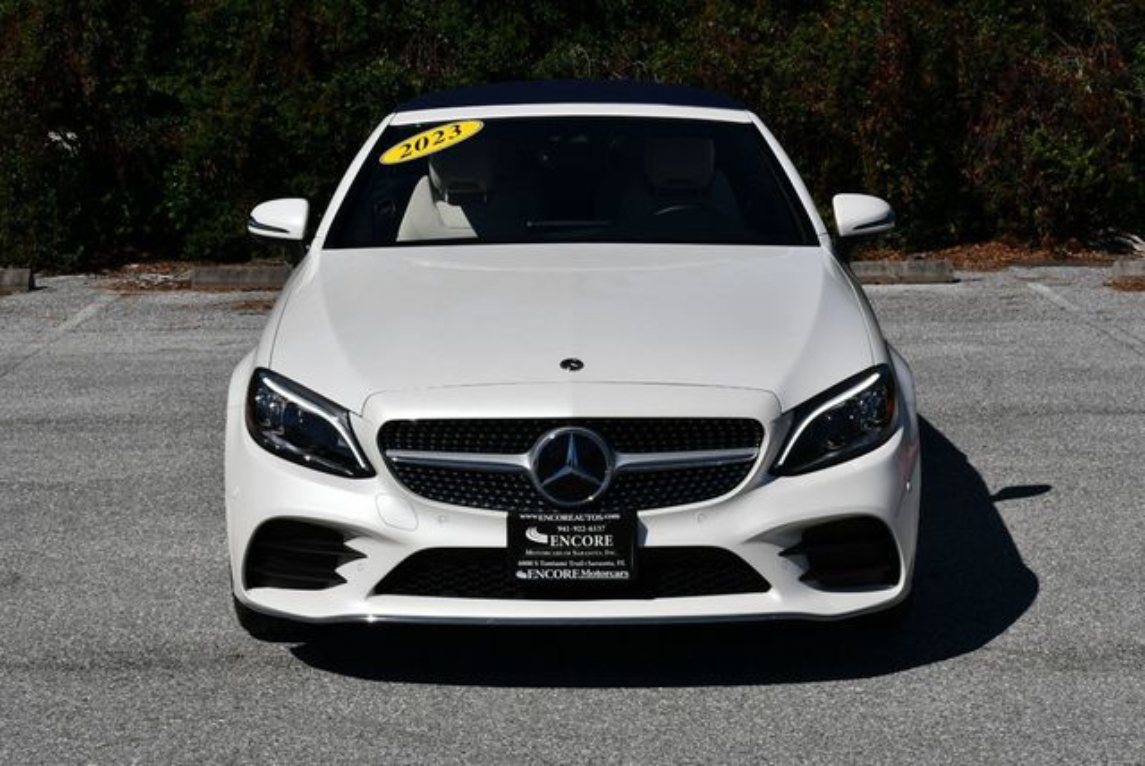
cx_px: 572
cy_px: 383
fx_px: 2419
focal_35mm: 76
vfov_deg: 18.0
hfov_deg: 26.6
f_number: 13
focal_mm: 38
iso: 100
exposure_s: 1/640
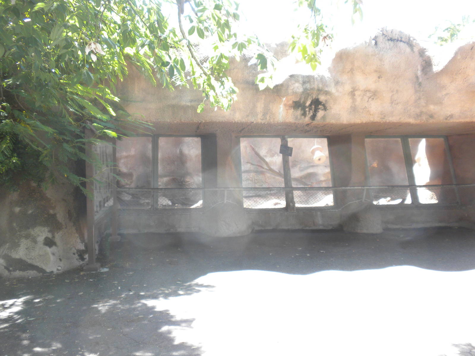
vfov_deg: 38.7
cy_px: 178
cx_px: 238
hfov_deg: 50.1
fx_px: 508
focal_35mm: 37
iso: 136
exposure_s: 1/75.8
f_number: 3.5
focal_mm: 6.6
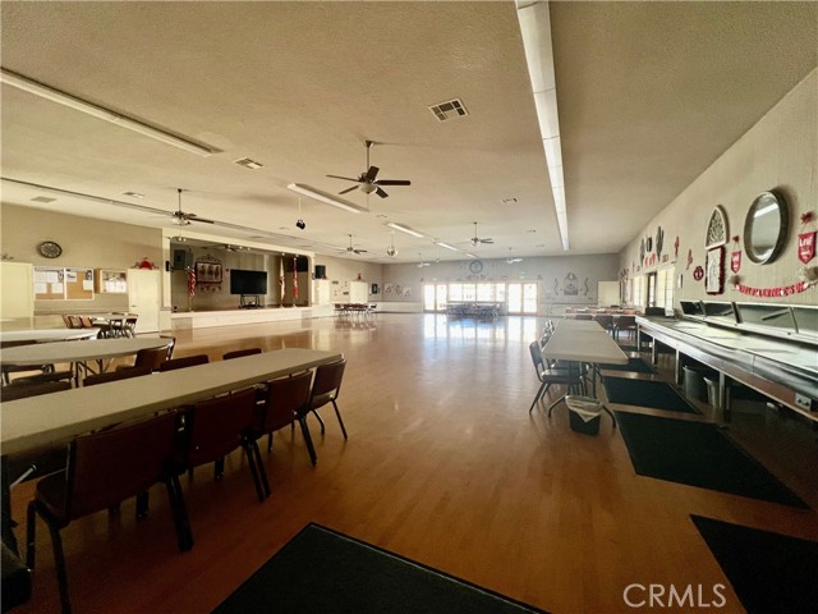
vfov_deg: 89.9
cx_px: 409
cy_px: 307
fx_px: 307
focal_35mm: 13
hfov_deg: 106.2
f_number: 1.8
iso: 160
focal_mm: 1.57
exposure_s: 1/60
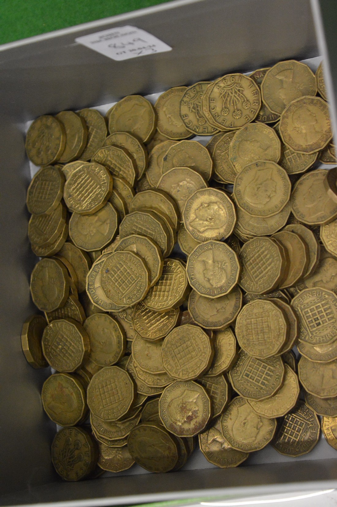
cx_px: 168
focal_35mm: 82
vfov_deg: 24.6
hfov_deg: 16.5
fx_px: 1160
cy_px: 254
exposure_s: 1/60
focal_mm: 55
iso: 3200
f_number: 5.6
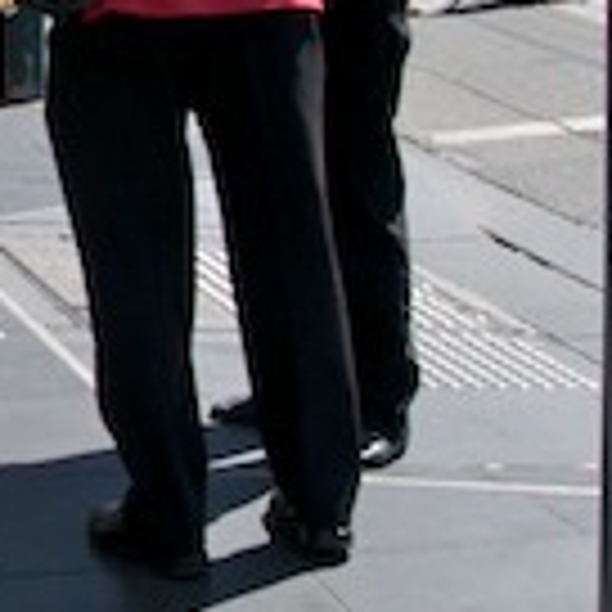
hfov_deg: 11.9
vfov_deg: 12.5
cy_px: -202
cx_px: -477
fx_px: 2700
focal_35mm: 135
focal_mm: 24
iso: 250
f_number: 9
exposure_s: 1/320
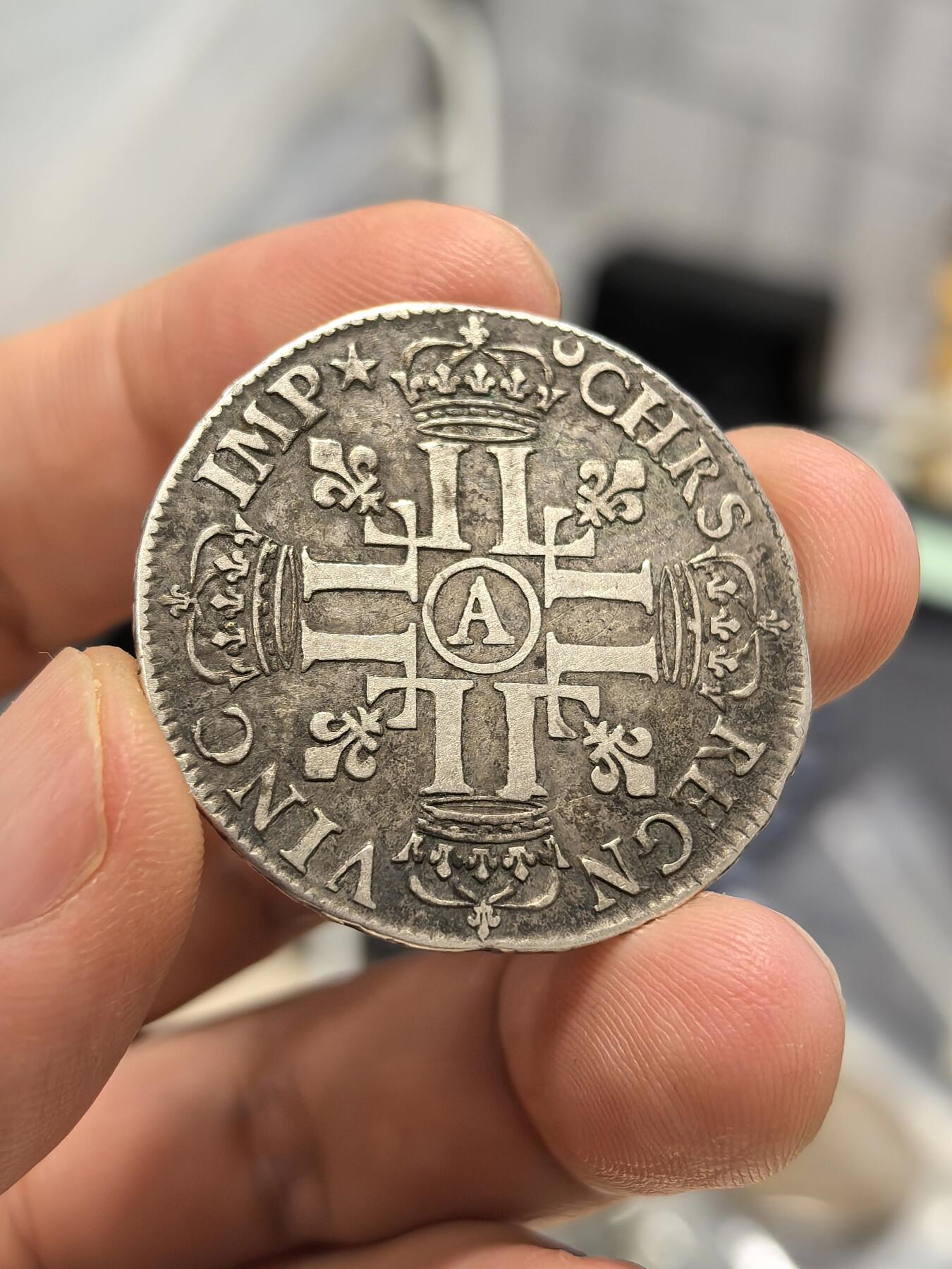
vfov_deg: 35.5
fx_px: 1980
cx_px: 476
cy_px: 634
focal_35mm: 54
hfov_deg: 27.0
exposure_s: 1/50
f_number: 2
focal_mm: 6.98
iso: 250
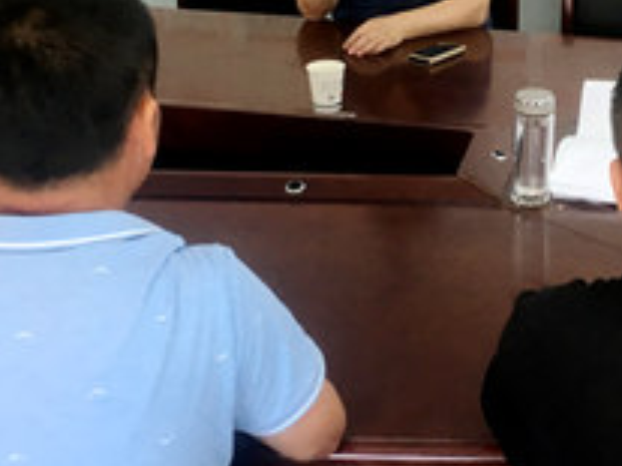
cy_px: 77
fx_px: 1257
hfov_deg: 27.0
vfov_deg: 20.7
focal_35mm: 70
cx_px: 532
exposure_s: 1/33
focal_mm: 4.15
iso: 64
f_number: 2.2
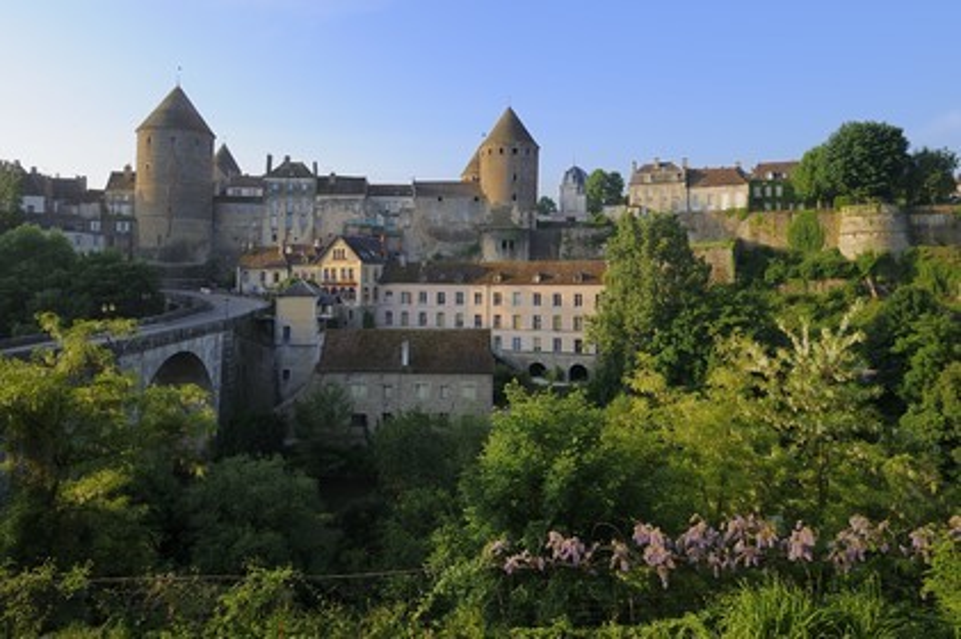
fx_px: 640
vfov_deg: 53.1
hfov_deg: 73.8
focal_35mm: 24
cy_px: 320
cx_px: 480
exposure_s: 1/100
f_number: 10
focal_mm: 24
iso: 200
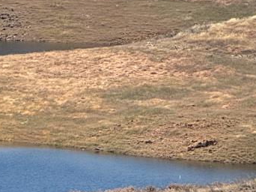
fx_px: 3895
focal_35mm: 527
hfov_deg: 3.7
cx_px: -275
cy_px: 111
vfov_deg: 2.8
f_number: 2.8
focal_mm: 15.66
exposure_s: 1/1451
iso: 50
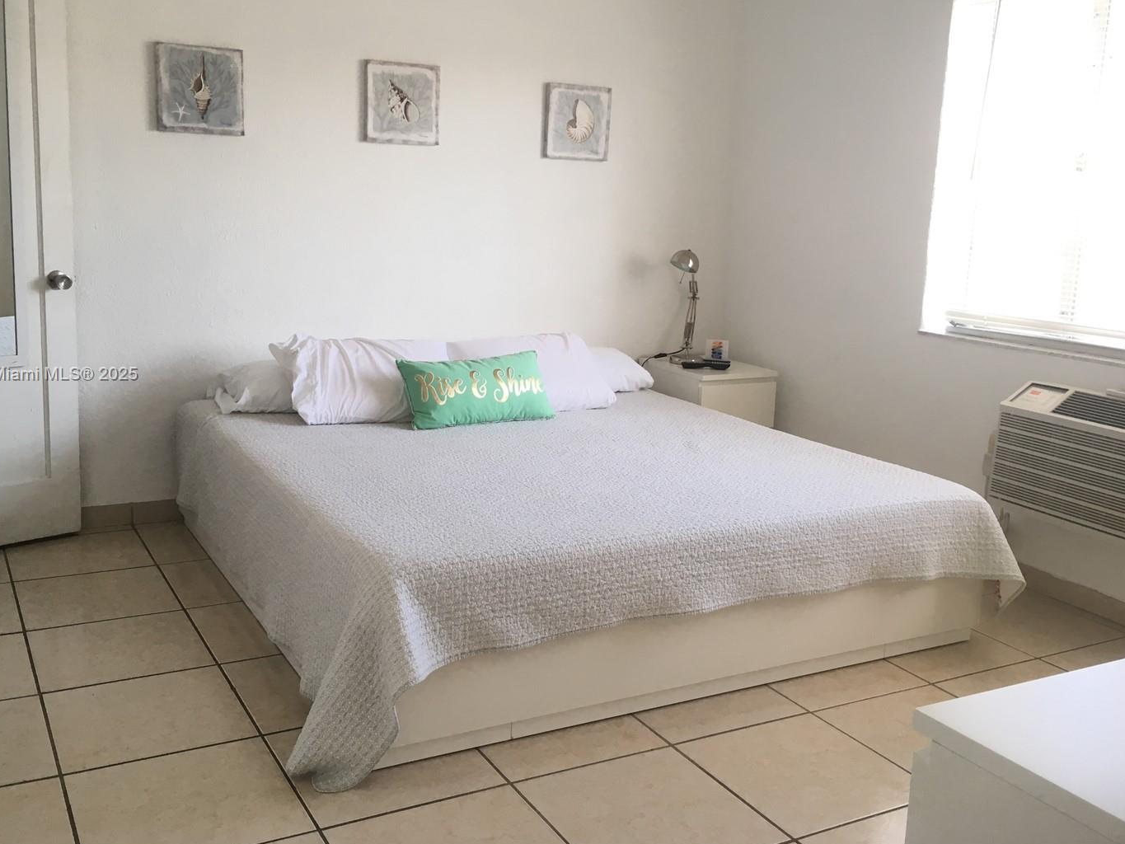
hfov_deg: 53.9
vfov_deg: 41.7
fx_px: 1105
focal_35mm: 34
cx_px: 533
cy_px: 375
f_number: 2.2
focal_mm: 4.15
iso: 25
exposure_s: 1/30
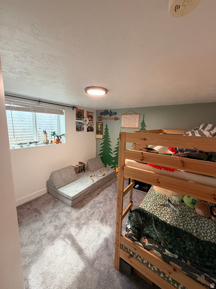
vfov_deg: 102.1
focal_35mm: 14
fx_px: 116
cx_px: 108
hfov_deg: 85.7
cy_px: 144
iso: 250
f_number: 2.2
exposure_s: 1/60
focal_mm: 2.22
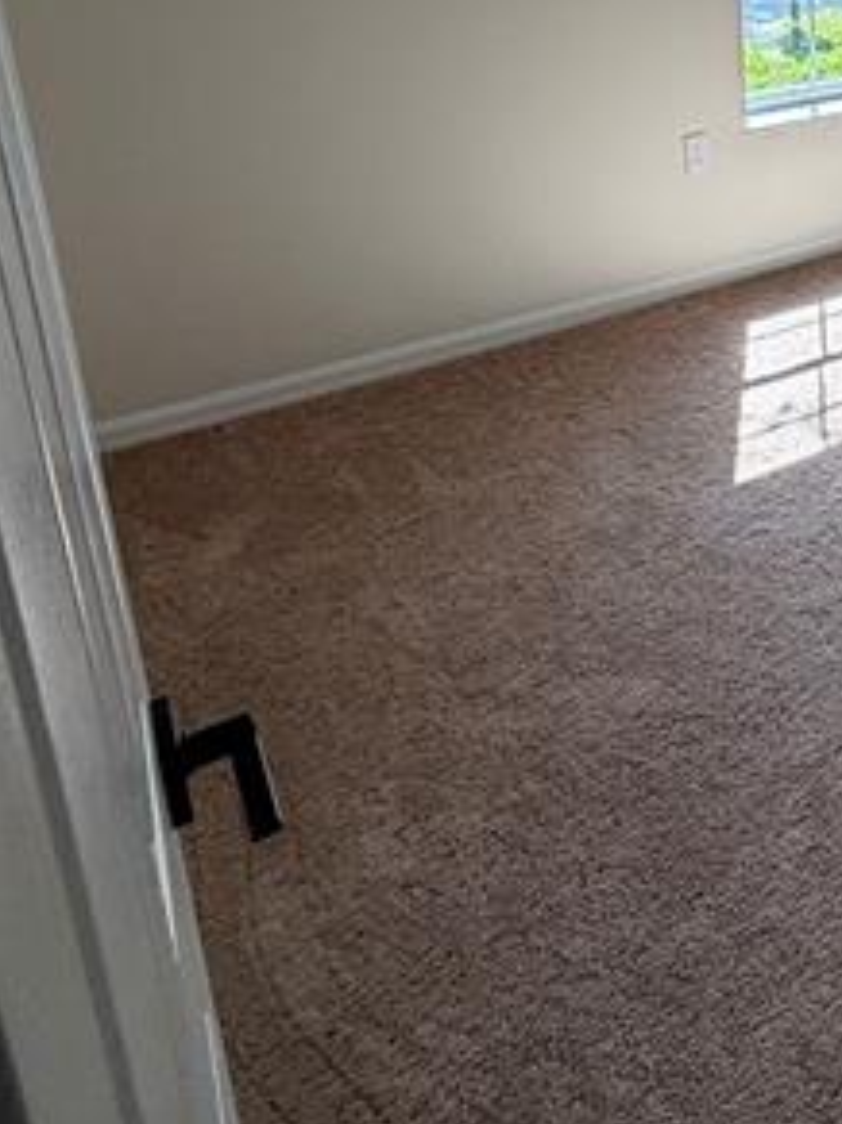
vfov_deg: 44.8
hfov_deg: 30.3
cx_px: 1105
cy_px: 81
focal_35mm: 37
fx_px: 1201
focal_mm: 2.22
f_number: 2.2
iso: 50
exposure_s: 1/121
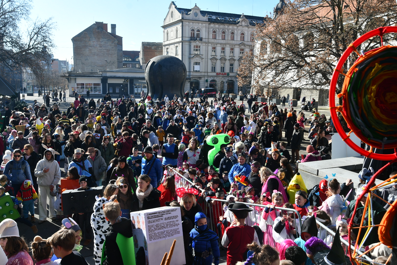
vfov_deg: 43.6
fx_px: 331
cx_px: 198
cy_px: 132
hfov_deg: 61.9
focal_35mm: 30
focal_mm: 20
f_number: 8
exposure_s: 1/250
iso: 140
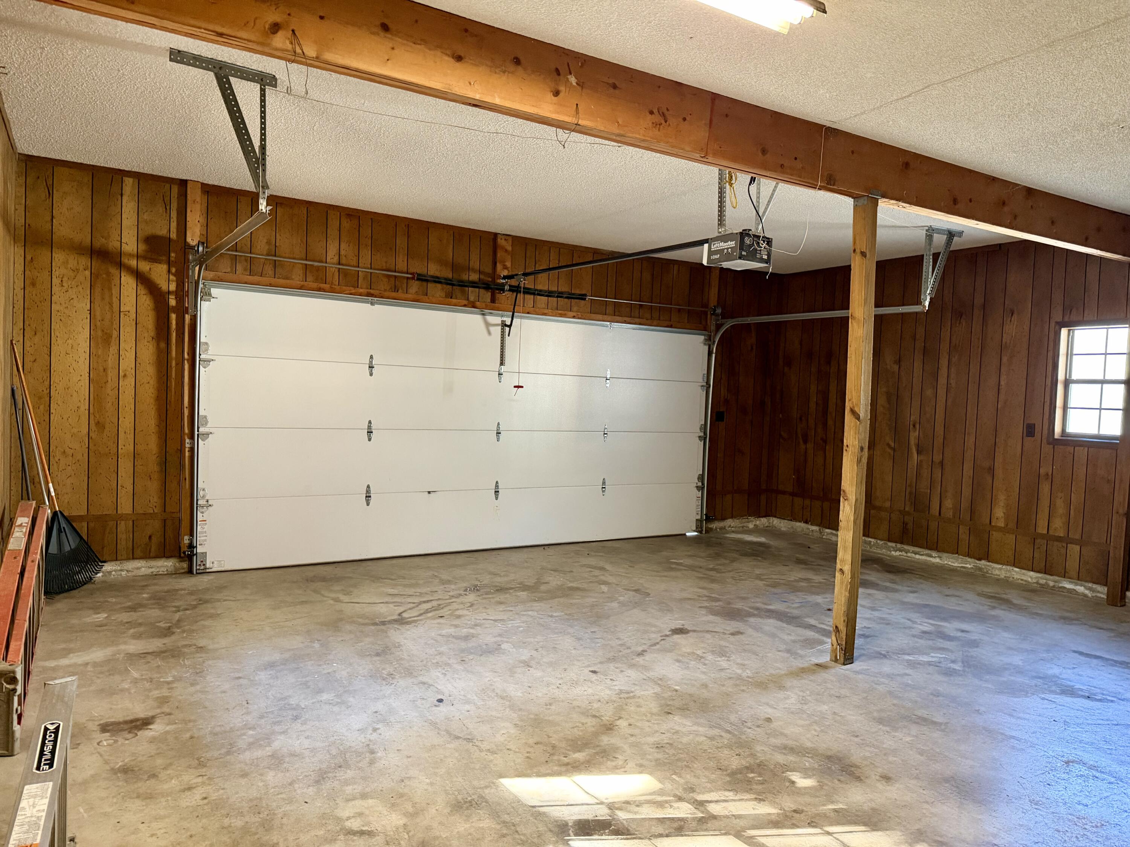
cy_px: 424
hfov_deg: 71.6
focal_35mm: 24
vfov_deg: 56.8
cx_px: 565
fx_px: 783
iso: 640
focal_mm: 6.76
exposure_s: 1/40
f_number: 1.78
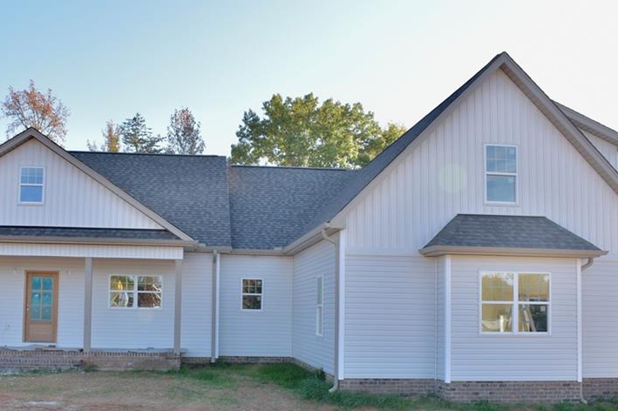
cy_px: 270
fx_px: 669
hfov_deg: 49.2
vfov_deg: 33.9
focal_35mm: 39
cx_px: 245
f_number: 6.3
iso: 500
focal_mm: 18
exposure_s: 1/400
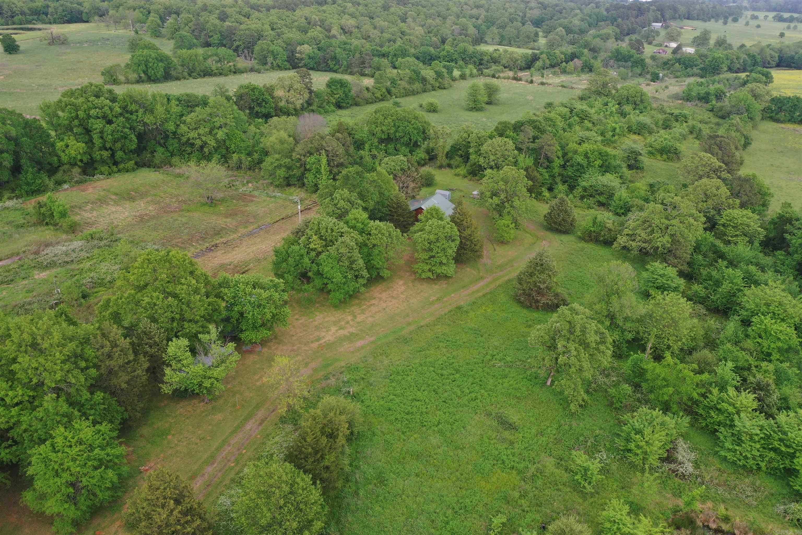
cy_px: 268
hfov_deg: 65.5
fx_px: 624
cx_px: 401
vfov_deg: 46.4
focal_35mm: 28
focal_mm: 10.26
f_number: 4.5
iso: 100
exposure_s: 1/160
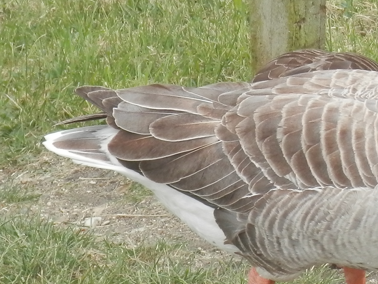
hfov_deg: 5.5
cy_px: 114
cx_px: 397
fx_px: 3921
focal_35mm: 359
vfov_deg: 4.1
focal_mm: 19
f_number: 5
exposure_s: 1/125
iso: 80
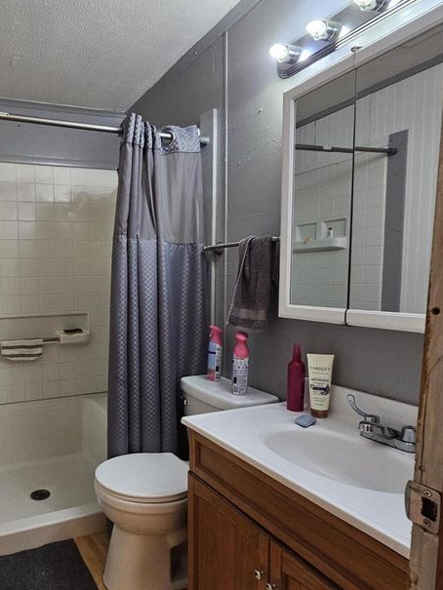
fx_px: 375
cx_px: 96
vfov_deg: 76.2
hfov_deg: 57.1
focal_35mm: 22
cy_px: 325
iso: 400
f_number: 2.2
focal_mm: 2.2
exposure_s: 1/60
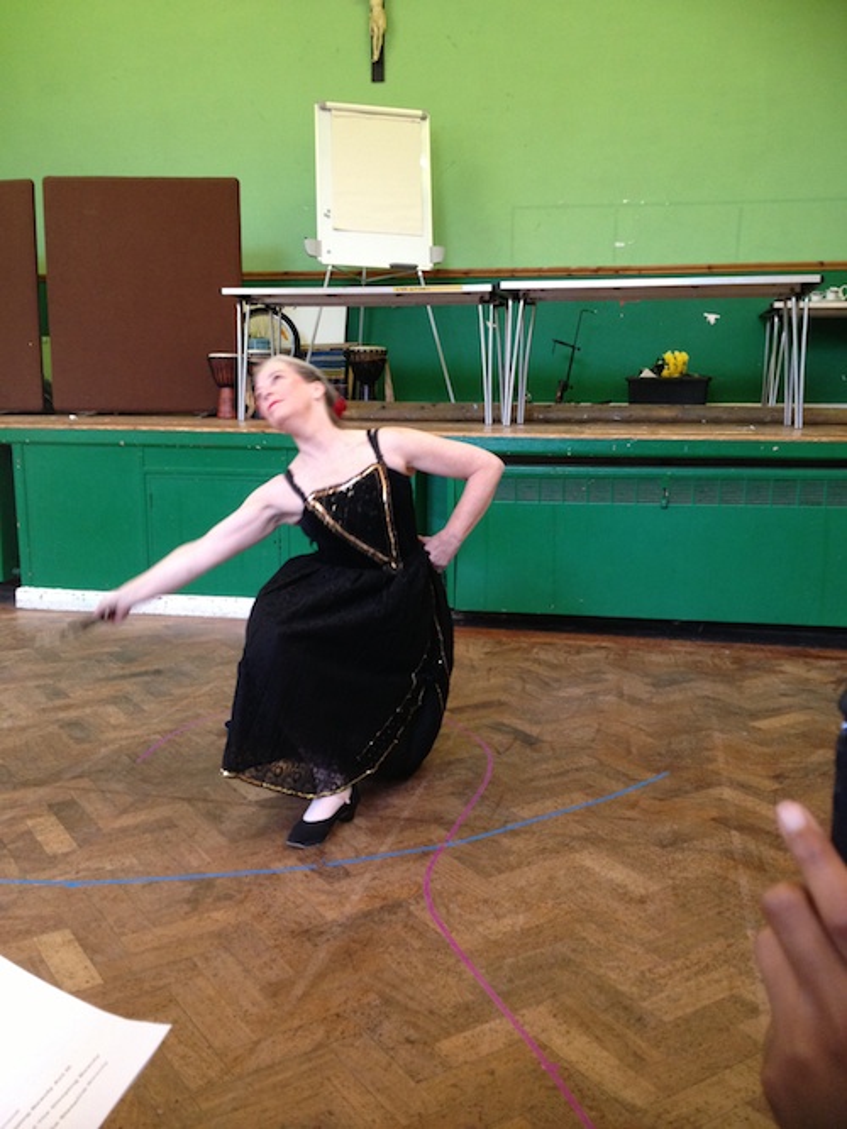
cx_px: 424
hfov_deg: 40.7
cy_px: 564
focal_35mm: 35
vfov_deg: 52.6
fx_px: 1142
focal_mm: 4.28
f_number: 2.4
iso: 160
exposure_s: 1/20
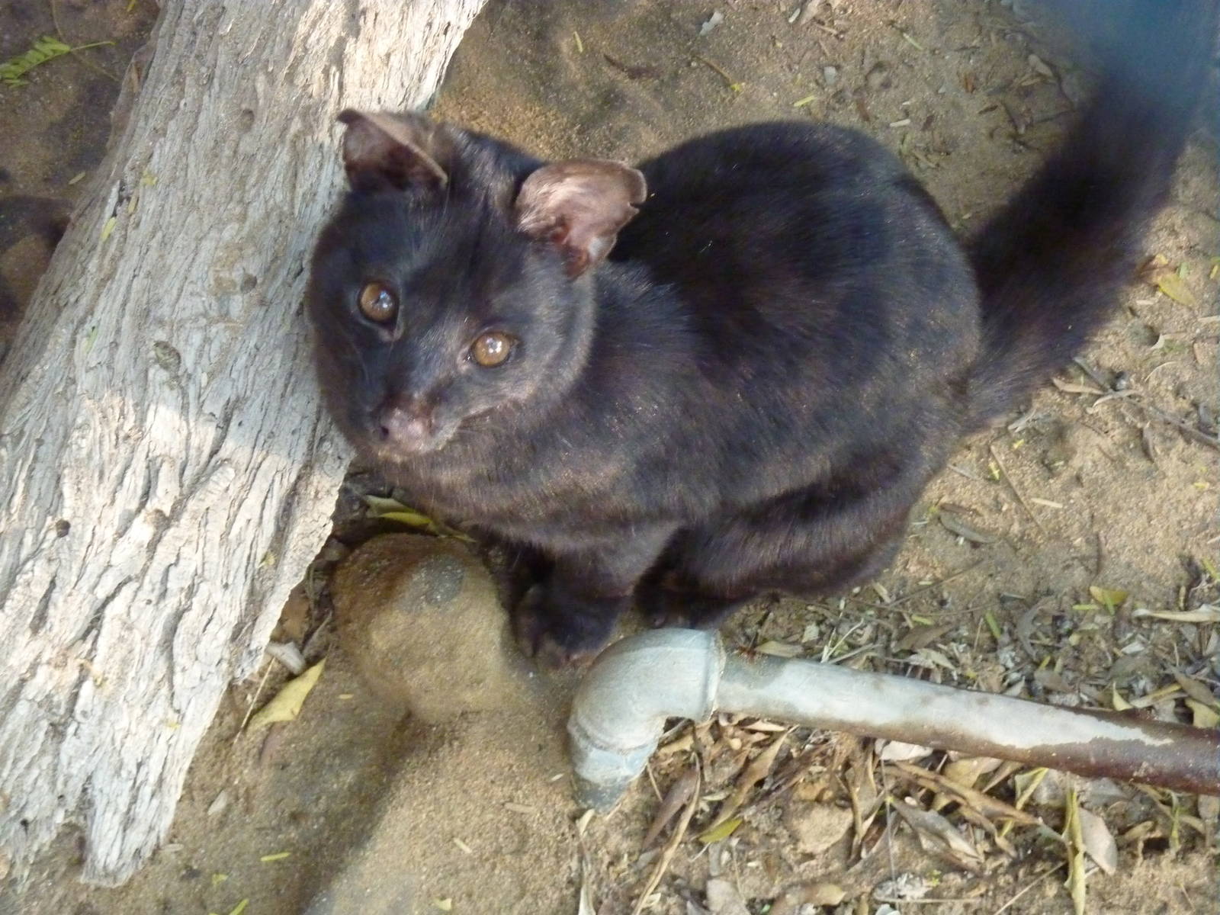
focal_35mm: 104
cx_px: 610
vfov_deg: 14.2
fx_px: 3665
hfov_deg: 18.9
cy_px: 458
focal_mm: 17
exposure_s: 1/40
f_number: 4.3
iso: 800
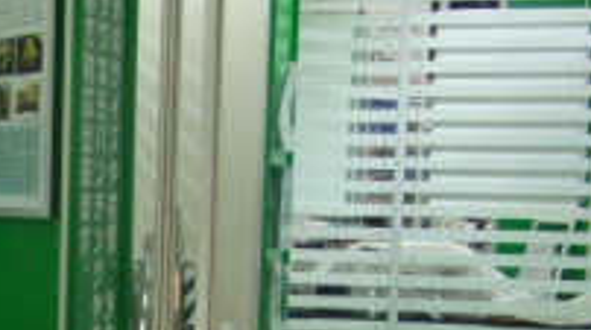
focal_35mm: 120
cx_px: -222
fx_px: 1878
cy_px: 391
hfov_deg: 16.7
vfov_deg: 9.9
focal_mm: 6.42
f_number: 3.6
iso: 320
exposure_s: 1/80
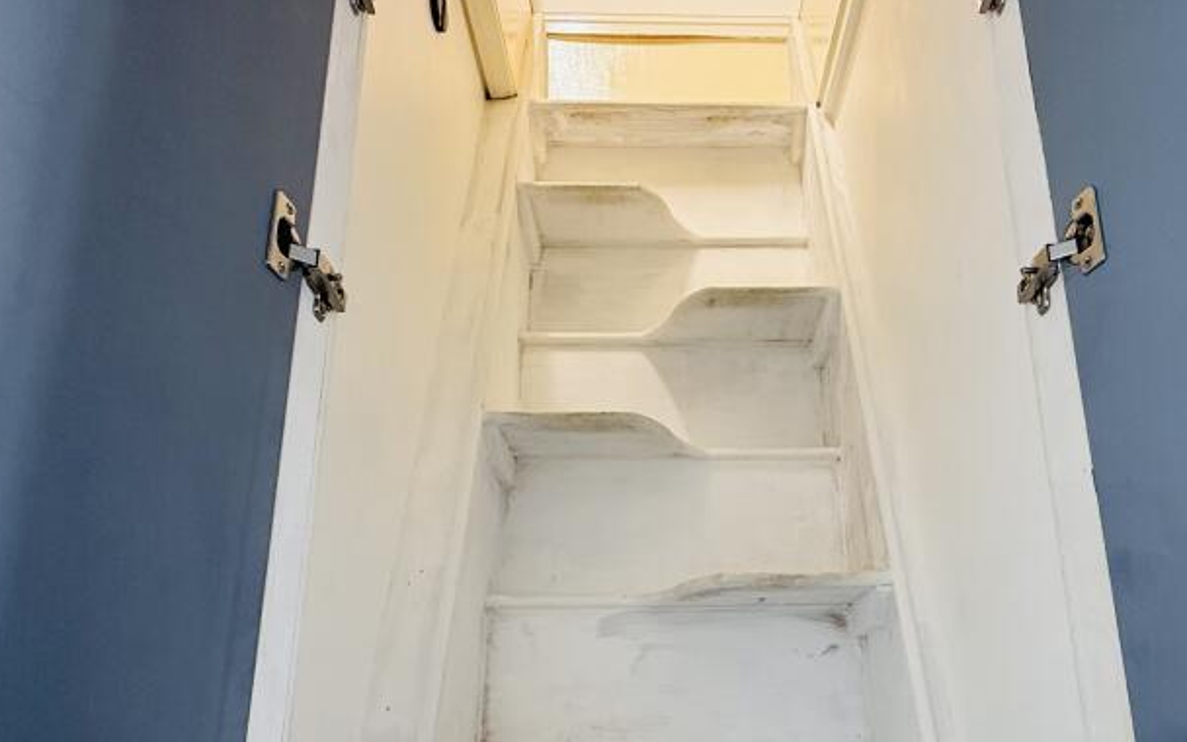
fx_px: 809
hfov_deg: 72.1
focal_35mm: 25
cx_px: 689
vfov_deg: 48.0
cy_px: 523
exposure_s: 1/50
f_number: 2.2
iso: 200
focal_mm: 2.22
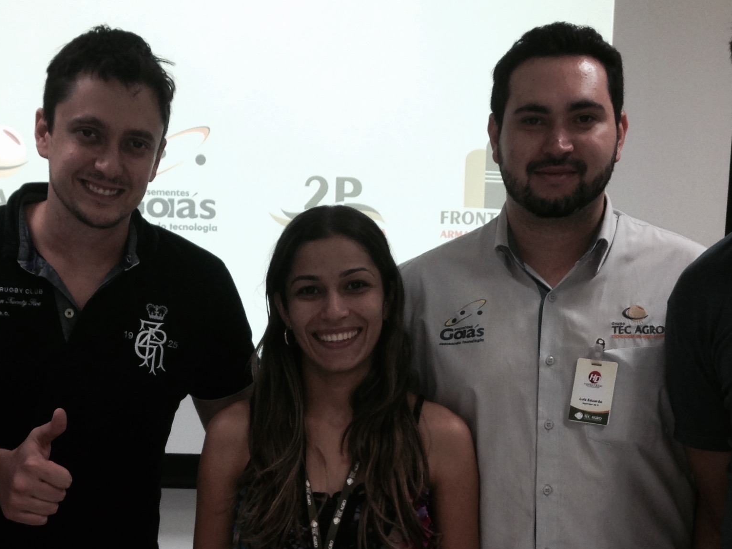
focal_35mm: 70
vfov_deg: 20.6
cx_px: 260
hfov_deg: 27.6
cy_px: 490
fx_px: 1480
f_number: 2.4
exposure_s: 1/21
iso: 50
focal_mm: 4.12
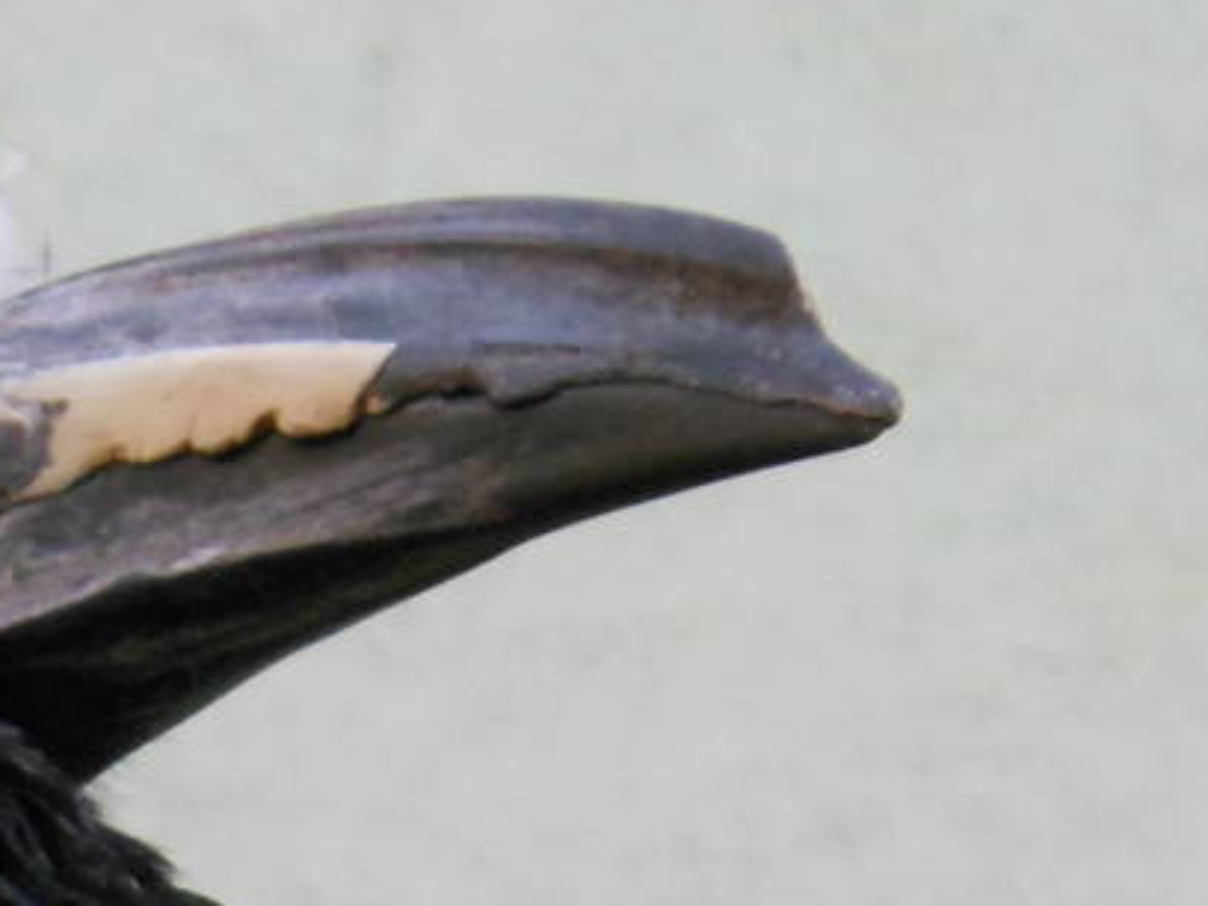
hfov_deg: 2.6
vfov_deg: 1.9
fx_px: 26801
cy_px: 1101
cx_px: -178
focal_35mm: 768
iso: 320
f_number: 5.6
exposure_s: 1/60
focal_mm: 35
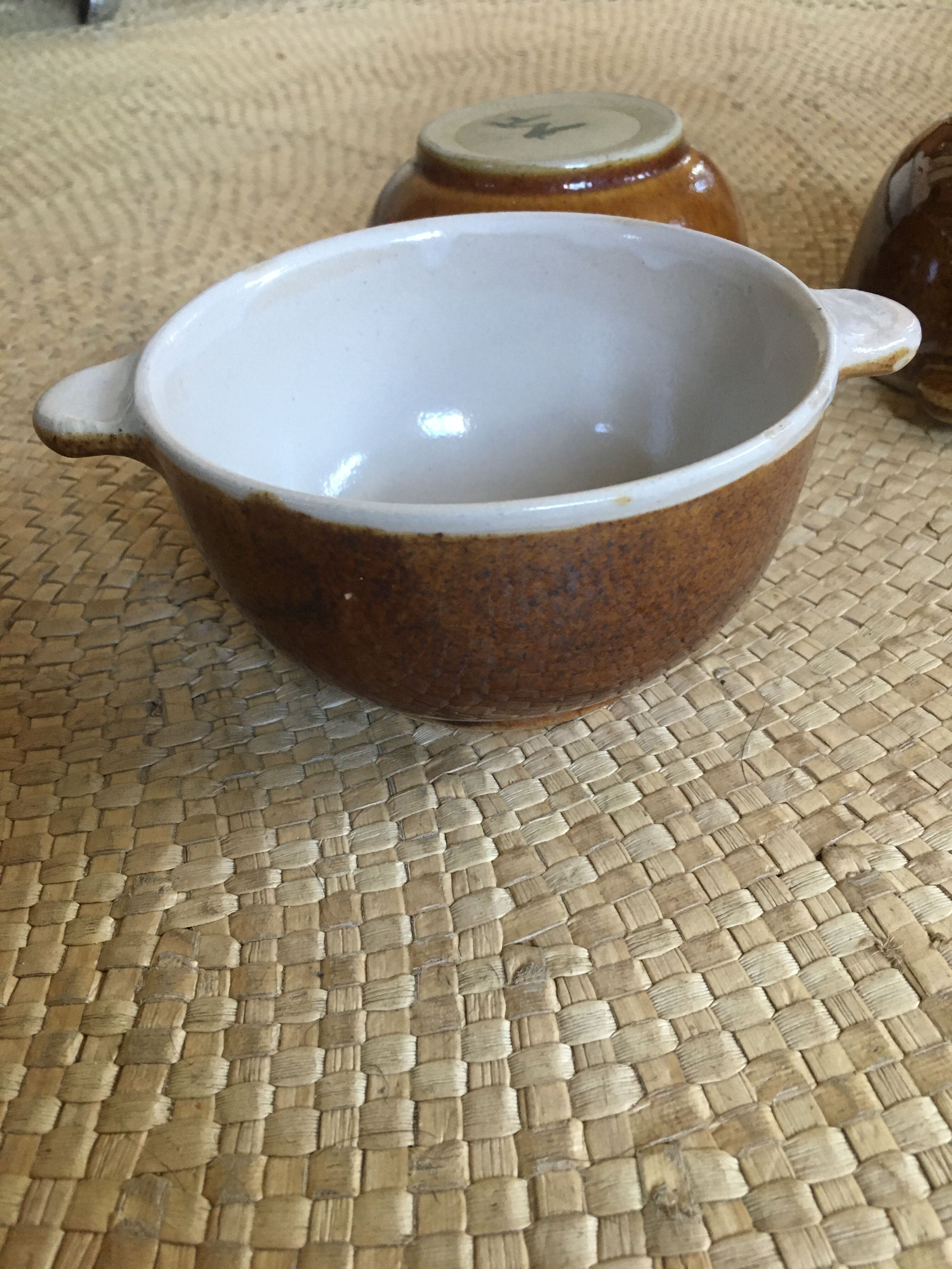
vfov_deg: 61.7
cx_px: 476
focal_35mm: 29
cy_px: 634
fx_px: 1063
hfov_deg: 48.2
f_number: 2.2
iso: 200
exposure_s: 1/33
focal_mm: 4.15
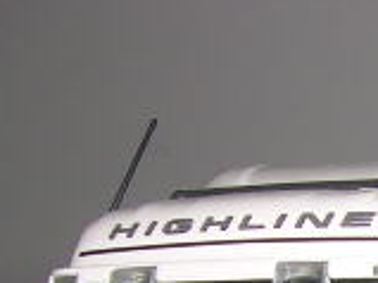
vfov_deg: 10.0
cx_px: 594
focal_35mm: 141
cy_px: 485
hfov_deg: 13.1
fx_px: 1539
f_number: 4.8
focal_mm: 5.4
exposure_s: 1/60.1
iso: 50
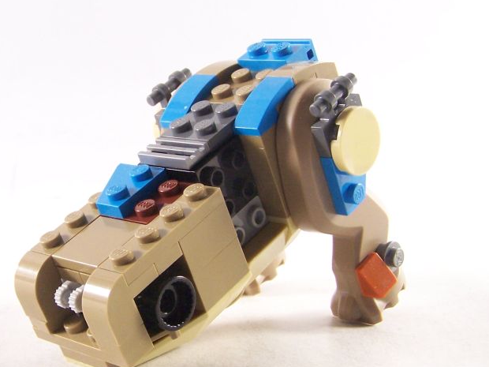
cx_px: 146
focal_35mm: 71
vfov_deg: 20.7
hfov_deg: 27.2
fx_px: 1003
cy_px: 186
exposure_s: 1/30
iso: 200
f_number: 3.6
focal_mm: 7.1
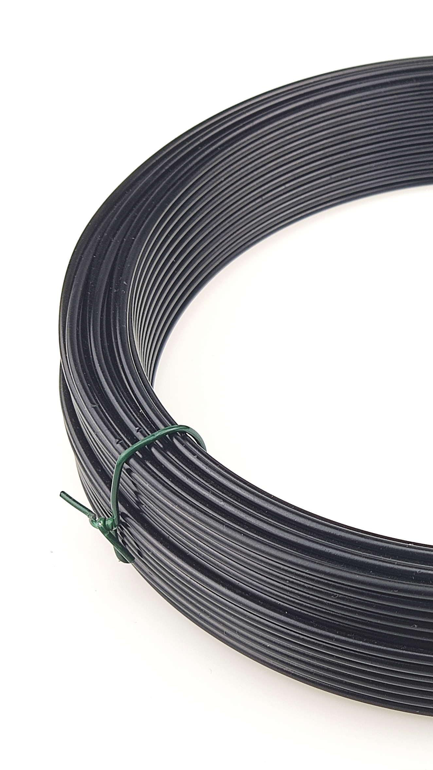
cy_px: 395
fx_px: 1327
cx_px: 519
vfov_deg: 32.4
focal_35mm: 65
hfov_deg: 17.7
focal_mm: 4.71
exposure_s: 1/120
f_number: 1.79
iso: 59
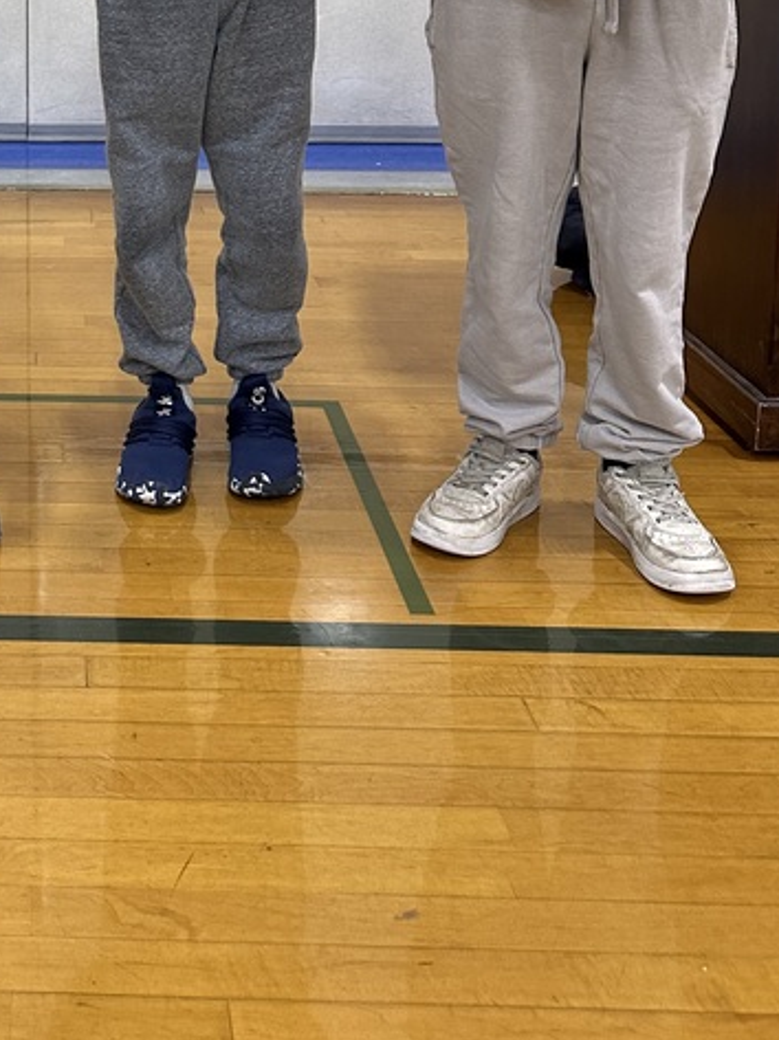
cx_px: -33
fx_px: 1562
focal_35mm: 52
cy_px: -7
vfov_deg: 33.6
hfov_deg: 26.3
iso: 200
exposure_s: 1/120
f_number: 1.78
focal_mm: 6.86
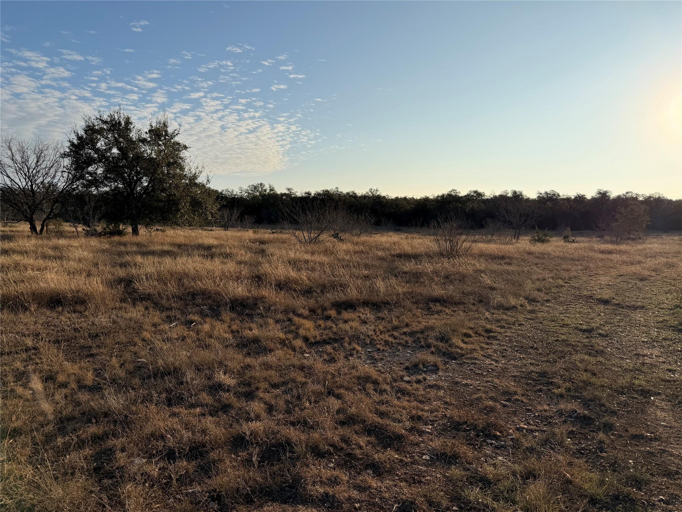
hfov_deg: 71.6
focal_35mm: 24
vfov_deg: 56.8
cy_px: 256
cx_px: 341
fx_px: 473
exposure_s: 1/7353
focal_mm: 6.76
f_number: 1.78
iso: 80
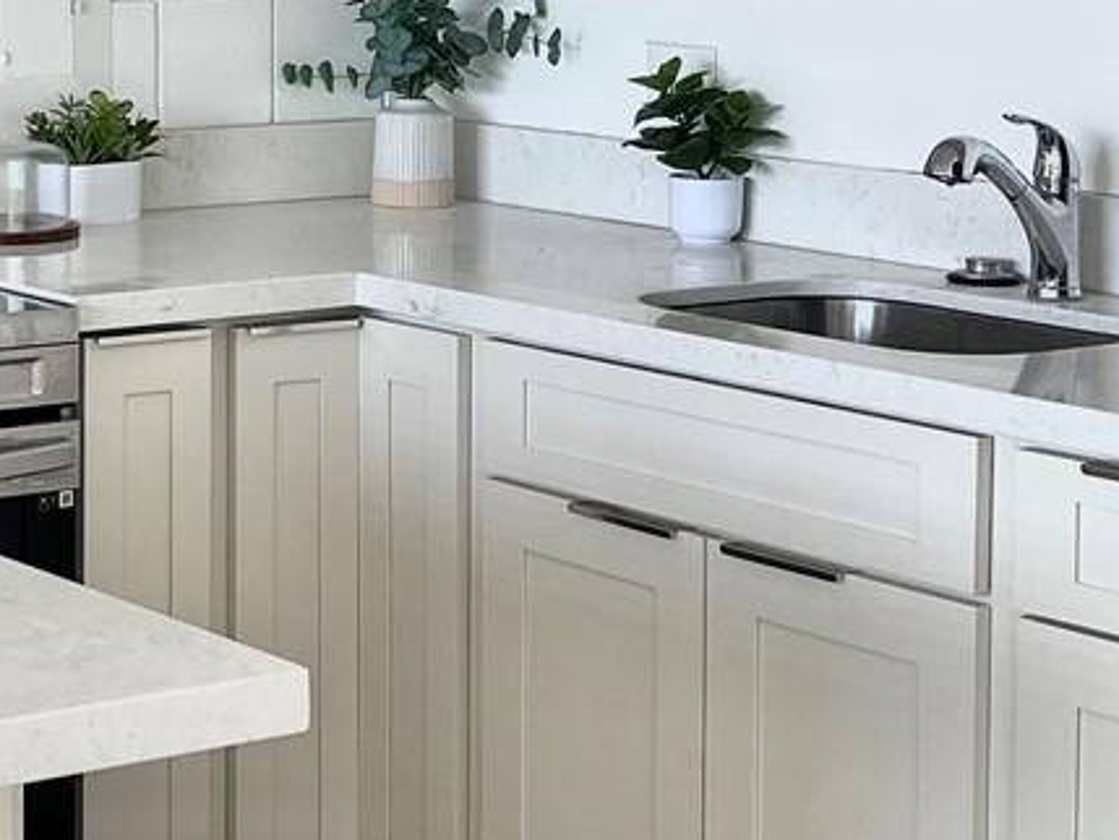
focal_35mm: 97
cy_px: 81
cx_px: -44
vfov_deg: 15.1
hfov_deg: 19.5
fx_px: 3137
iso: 80
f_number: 1.5
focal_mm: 5.7
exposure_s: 1/121
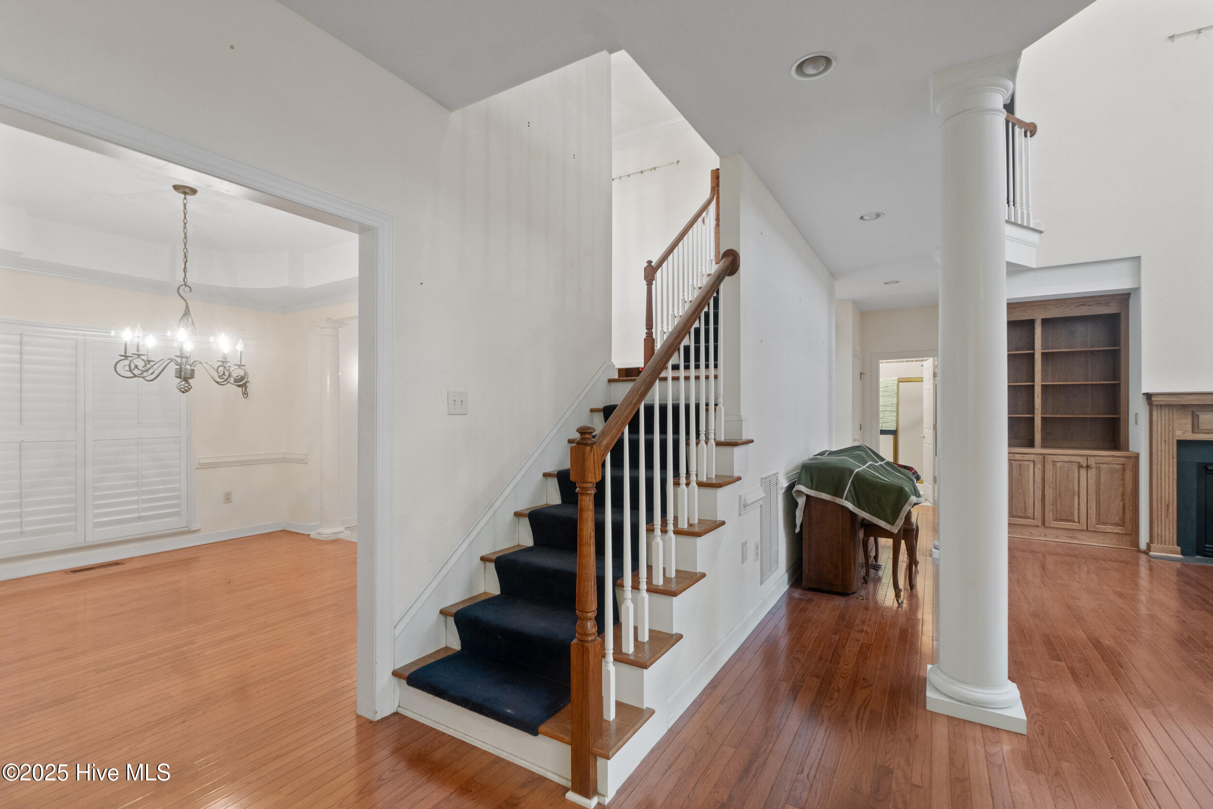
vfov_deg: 77.3
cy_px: 404
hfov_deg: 100.4
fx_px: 505
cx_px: 606
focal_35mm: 15
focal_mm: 10
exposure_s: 1.3
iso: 400
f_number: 8
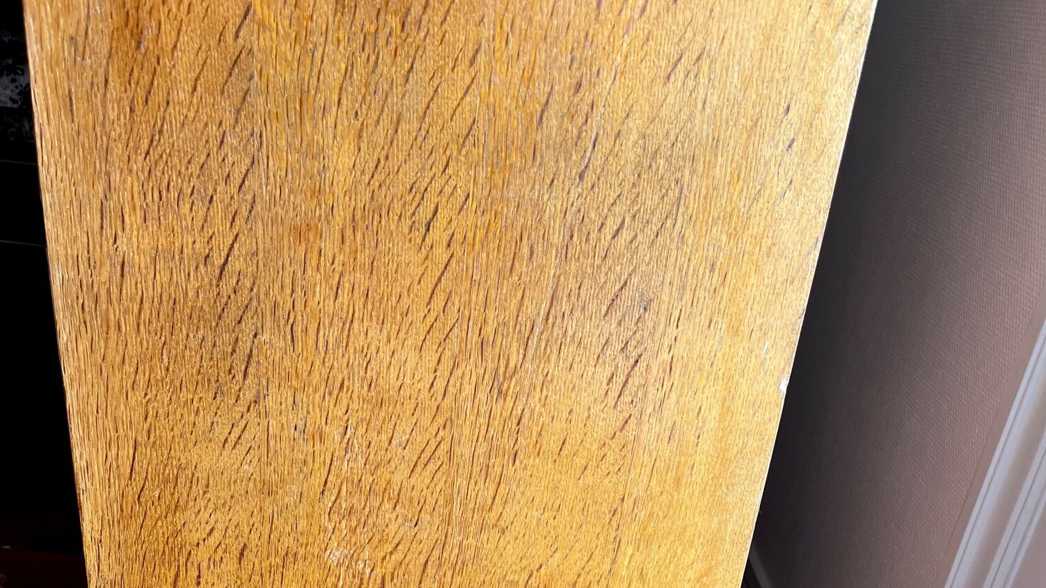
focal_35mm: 38
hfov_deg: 52.8
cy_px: 648
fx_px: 1054
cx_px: 522
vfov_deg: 28.3
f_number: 1.6
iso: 125
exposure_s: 1/121
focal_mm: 5.1
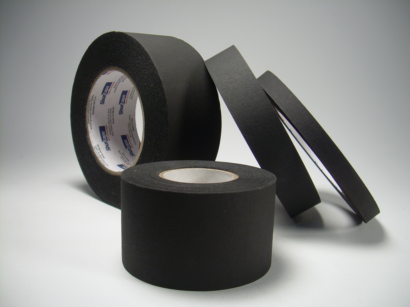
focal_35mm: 38
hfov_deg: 49.0
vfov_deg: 37.7
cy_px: 154
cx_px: 205
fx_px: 450
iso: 50
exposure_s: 1/115
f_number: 2.8
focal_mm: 6.3
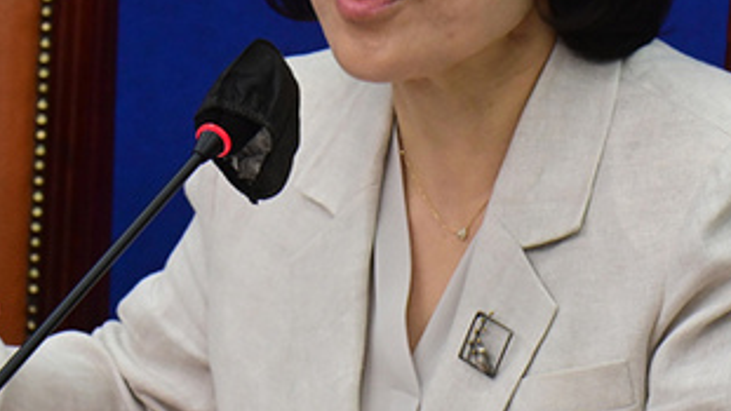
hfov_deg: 5.7
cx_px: 353
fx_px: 7308
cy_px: 55
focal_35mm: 377
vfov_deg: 3.2
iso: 6400
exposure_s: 1/250
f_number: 10
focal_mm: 175
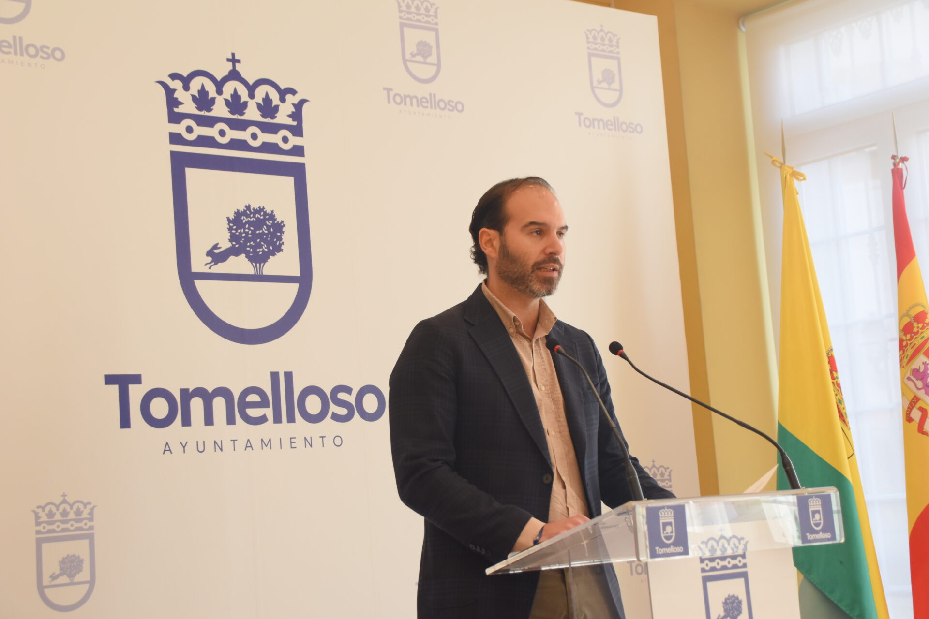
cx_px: 464
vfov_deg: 21.6
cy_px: 310
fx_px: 1626
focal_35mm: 63
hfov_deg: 31.9
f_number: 4.8
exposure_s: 1/60
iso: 720
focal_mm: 42
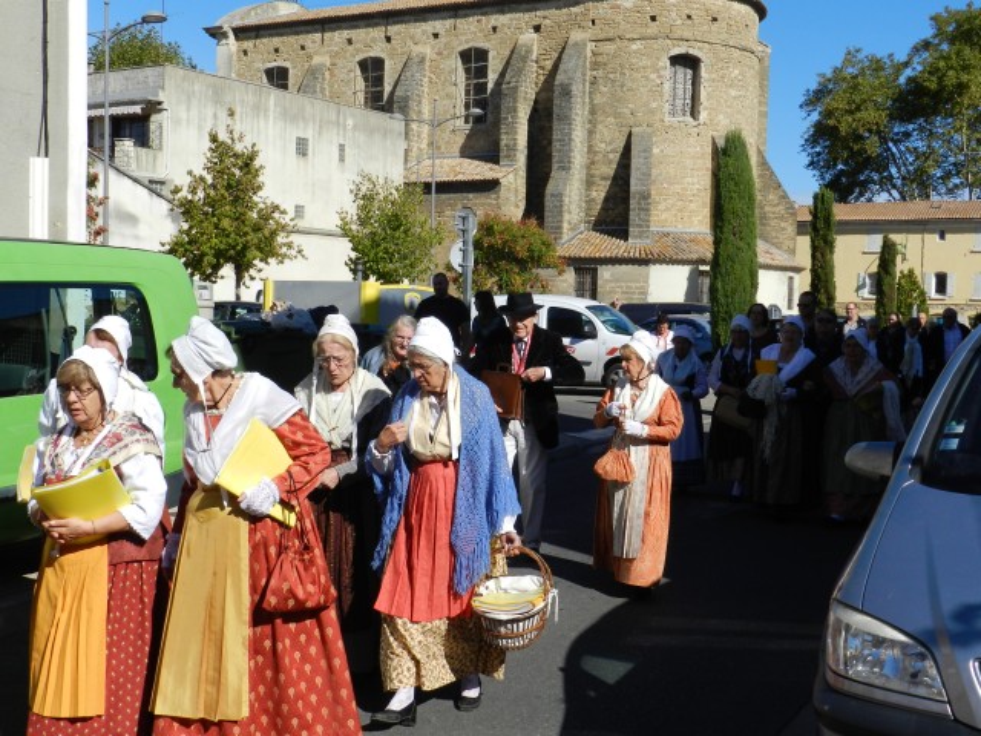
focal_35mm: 46
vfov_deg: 31.5
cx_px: 490
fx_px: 1304
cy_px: 368
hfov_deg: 41.2
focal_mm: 8.1
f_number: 5
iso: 160
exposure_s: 1/800
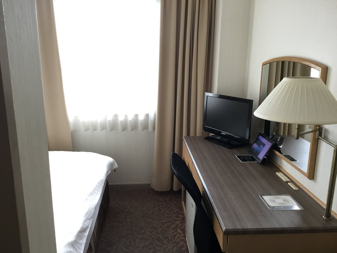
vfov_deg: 45.4
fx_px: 302
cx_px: 168
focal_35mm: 31
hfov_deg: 58.4
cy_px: 126
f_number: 2.4
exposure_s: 1/30
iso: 80
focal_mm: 3.3
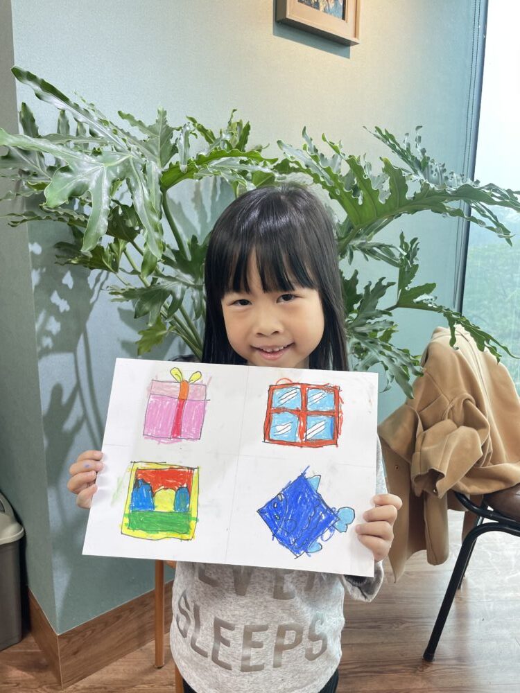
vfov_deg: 67.3
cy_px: 346
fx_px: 521
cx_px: 260
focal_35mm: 26
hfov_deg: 53.1
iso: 64
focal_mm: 4.2
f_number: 1.6
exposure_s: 1/100
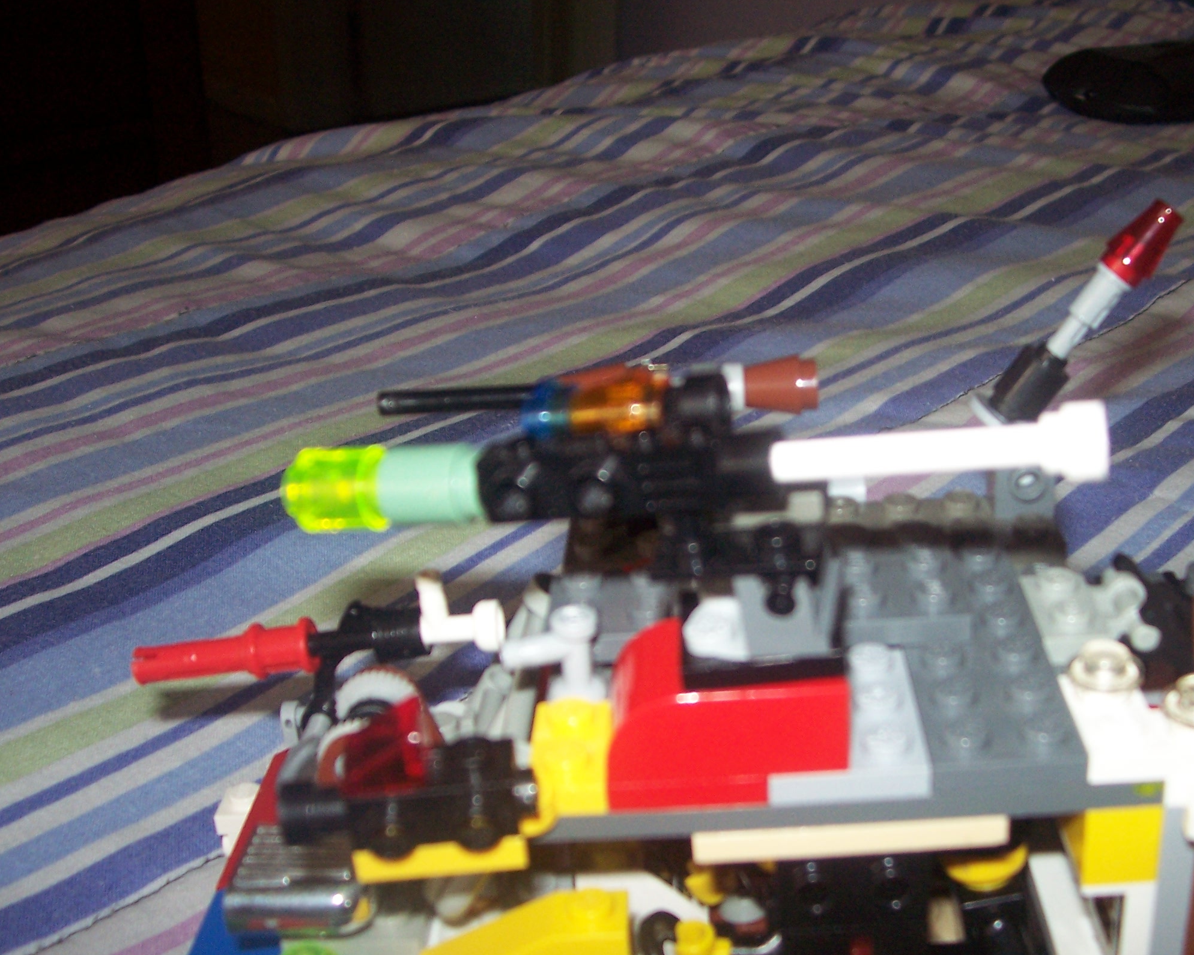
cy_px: 537
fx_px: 1520
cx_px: 725
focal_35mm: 43
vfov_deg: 34.9
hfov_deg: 42.7
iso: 125
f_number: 2.7
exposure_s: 1/60
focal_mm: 5.6
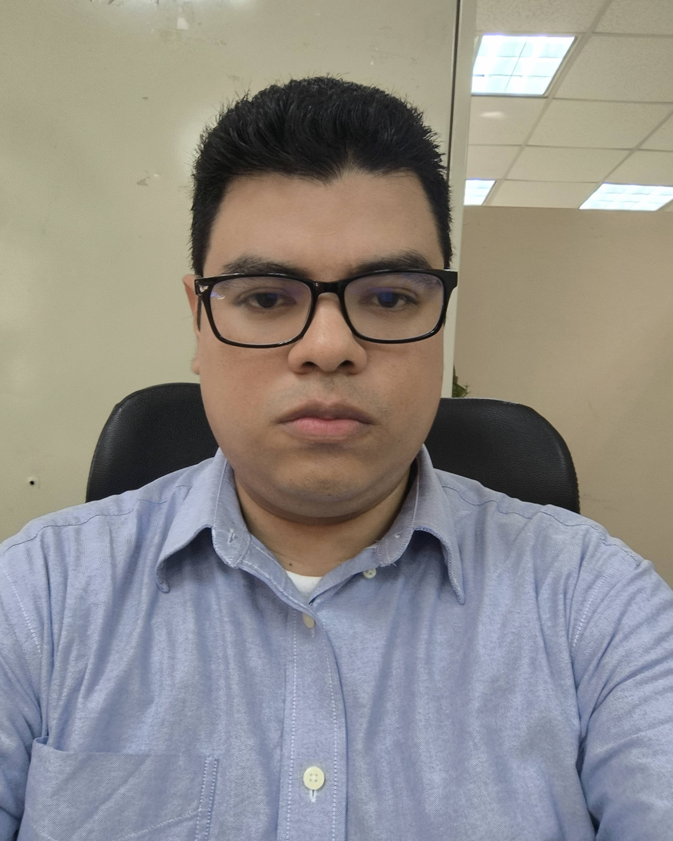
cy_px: 403
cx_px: 322
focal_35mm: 27
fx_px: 672
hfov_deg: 53.2
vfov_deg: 64.0
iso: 80
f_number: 2.4
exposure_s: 1/30
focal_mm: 3.27
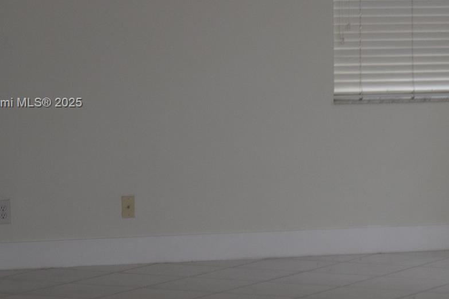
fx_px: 2107
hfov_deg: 12.1
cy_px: 104
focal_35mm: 169
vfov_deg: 8.1
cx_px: 358
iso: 800
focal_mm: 55
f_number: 5.6
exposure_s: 1/80
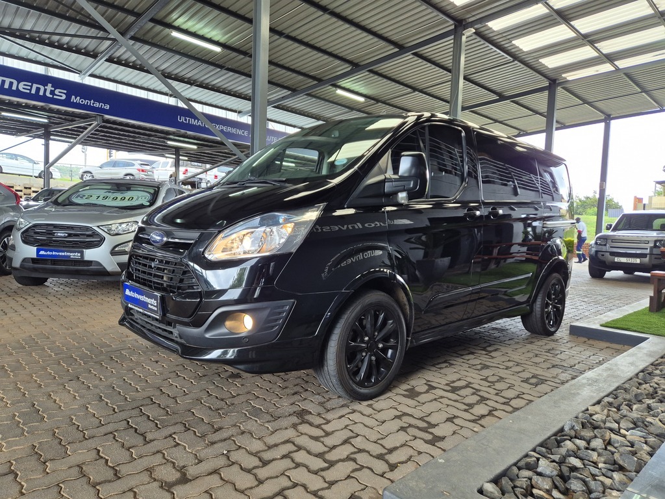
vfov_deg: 58.9
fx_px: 442
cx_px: 332
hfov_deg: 73.9
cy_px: 250
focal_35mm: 23
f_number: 1.8
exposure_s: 1/180
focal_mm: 5.4
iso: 200
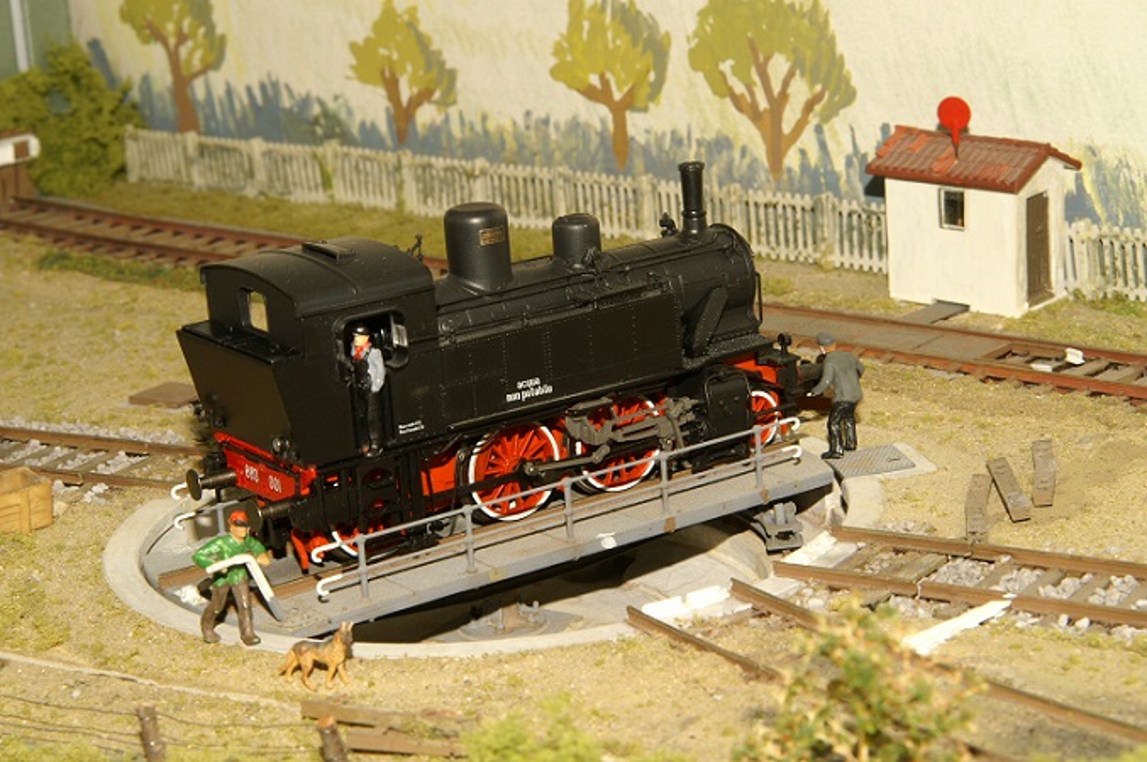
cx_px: 574
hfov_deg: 19.5
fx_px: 3342
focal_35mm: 105
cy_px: 381
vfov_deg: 13.0
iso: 200
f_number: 20
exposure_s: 1/125
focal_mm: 70
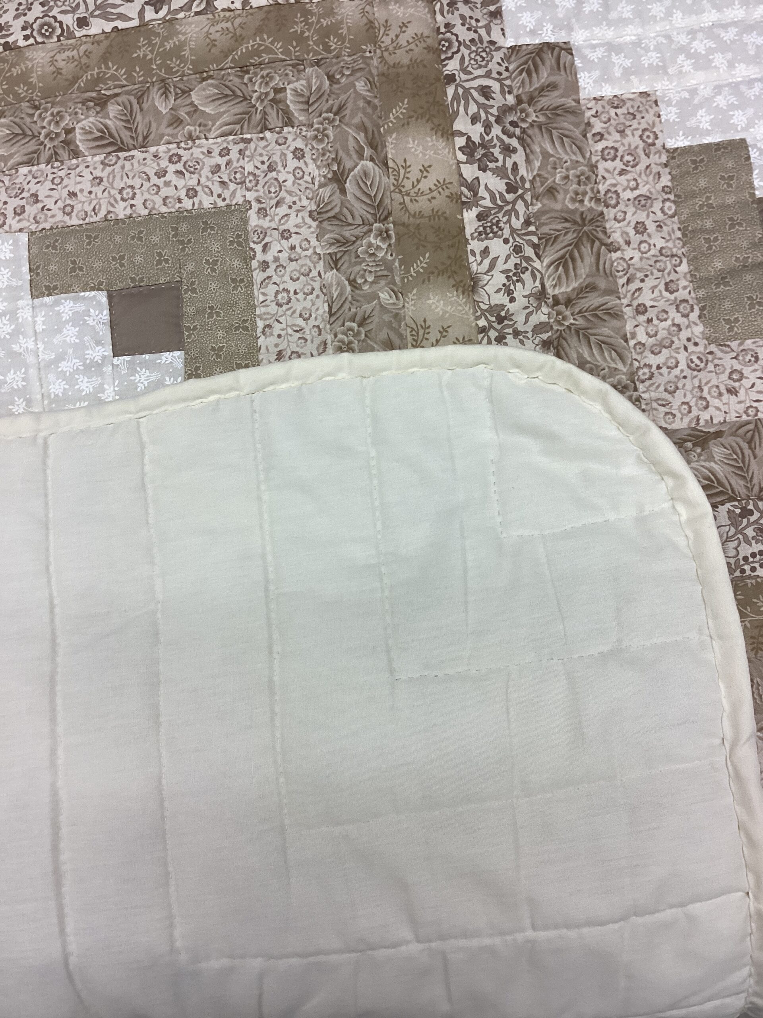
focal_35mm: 31
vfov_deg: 58.4
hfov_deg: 45.4
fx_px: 911
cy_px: 509
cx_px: 382
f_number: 2.4
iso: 80
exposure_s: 1/120
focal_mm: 3.3
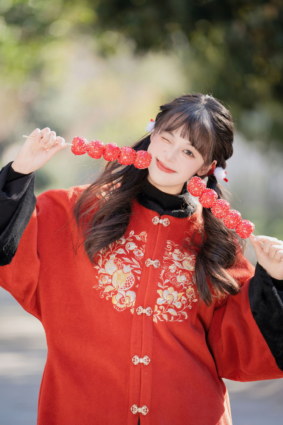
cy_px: 212
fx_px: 2358
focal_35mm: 200
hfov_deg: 6.9
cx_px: 142
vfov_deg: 10.3
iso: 200
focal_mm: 200
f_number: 2.8
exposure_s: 1/320
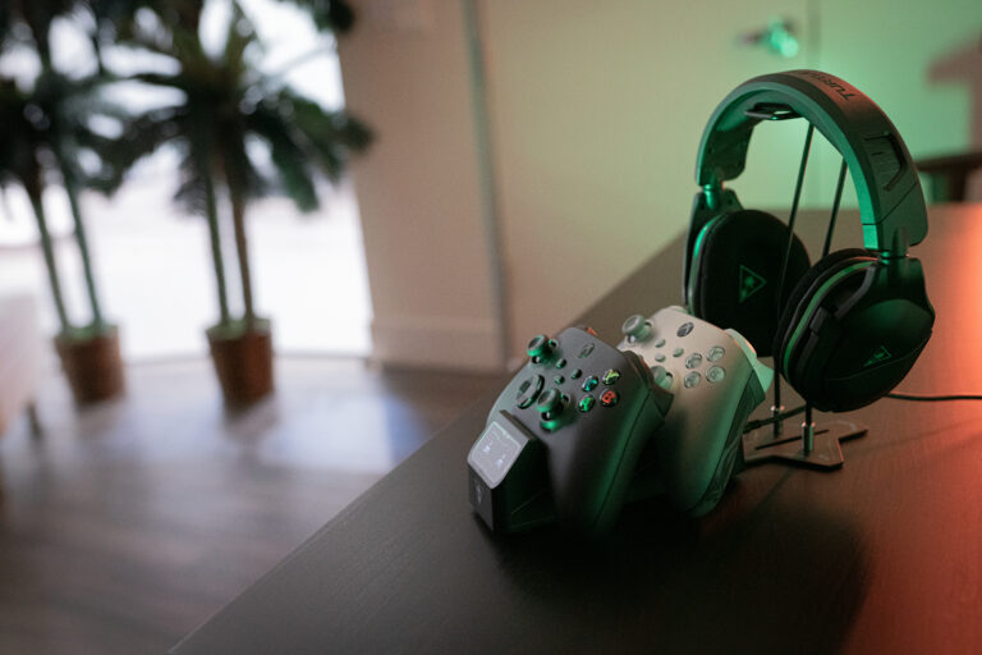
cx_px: 491
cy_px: 328
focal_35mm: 35
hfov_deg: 54.4
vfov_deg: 37.9
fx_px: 955
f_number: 2.8
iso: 5000
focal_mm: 35
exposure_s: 1/80
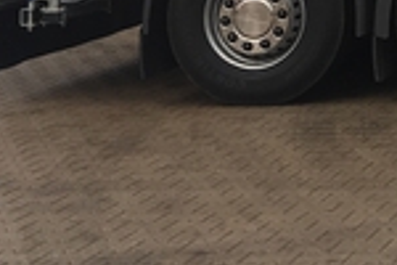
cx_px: 786
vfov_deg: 9.9
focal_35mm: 129
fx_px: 1422
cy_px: -249
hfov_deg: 13.6
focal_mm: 4.15
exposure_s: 1/444
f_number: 2.2
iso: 25
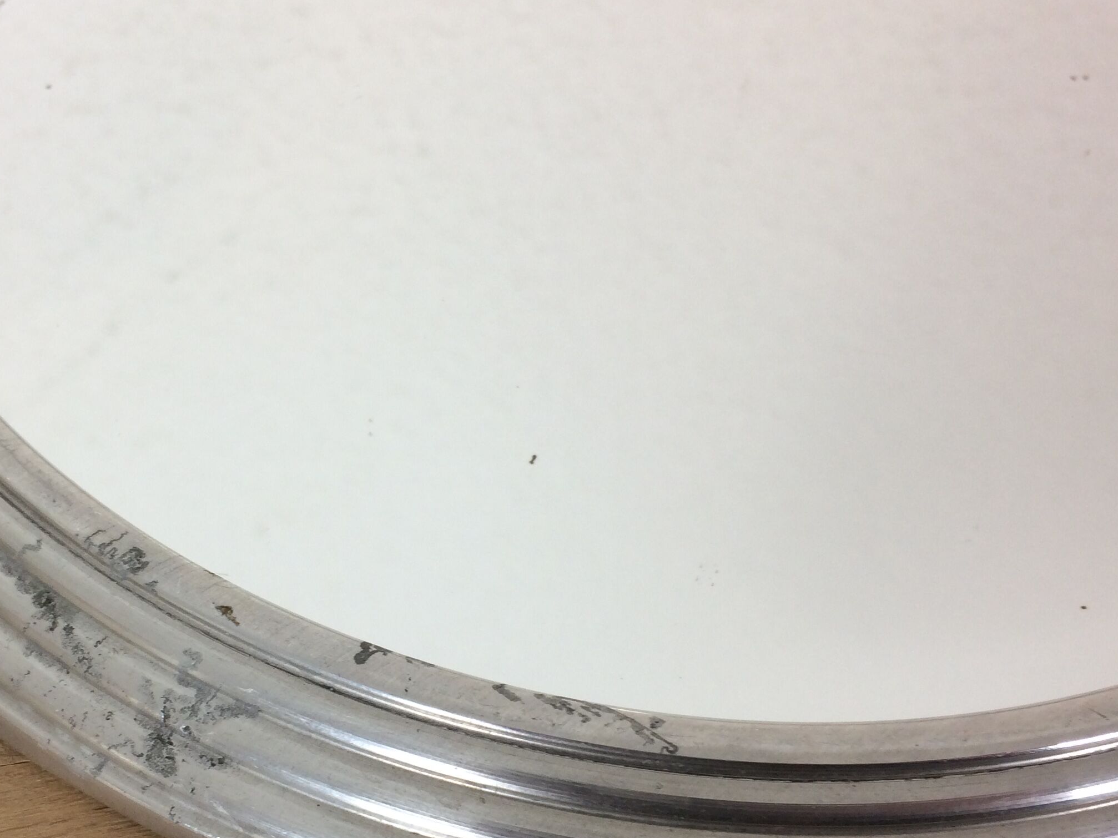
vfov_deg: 30.6
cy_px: 570
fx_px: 1518
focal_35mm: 47
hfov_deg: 40.1
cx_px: 404
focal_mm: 4.15
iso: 50
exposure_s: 1/50
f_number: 2.2
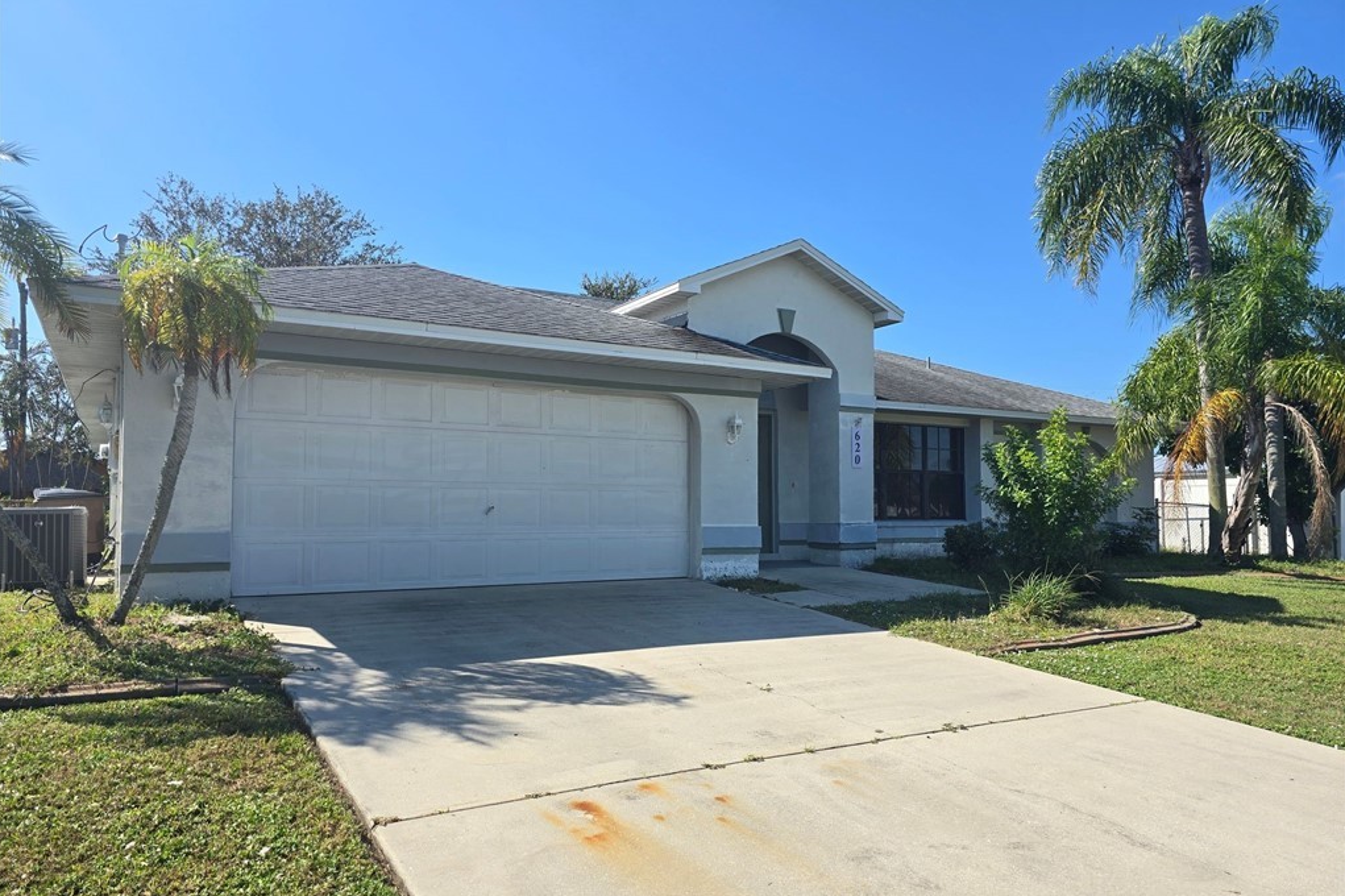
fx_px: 896
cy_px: 474
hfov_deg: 73.8
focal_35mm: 24
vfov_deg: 53.1
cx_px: 672
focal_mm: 6.3
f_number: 1.7
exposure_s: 1/603
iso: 12
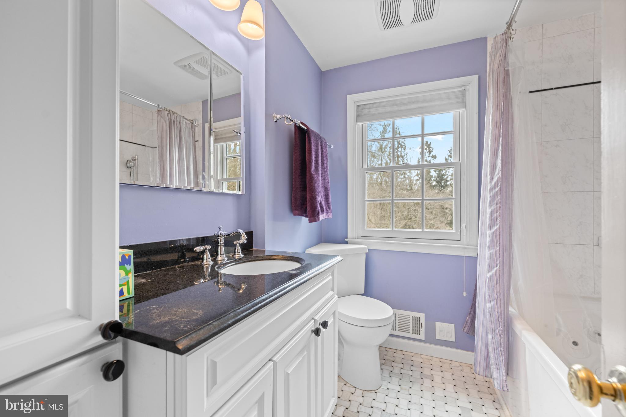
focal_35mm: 15
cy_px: 208
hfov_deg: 100.4
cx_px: 313
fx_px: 261
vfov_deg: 77.3
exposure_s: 1/15
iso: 500
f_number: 5.6
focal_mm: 15
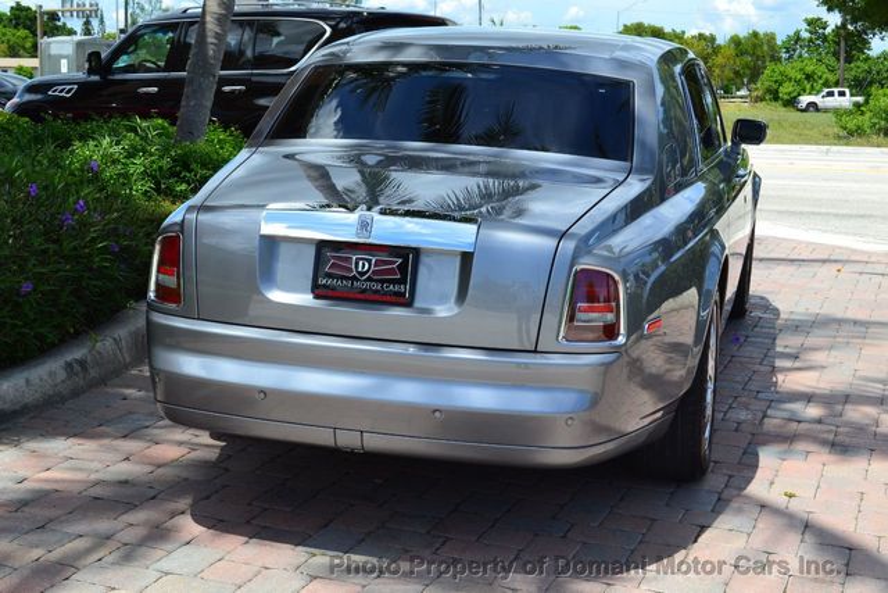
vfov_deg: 25.1
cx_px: 444
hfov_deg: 36.9
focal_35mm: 54
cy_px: 296
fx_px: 1332
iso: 400
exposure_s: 1/400
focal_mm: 36
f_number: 11
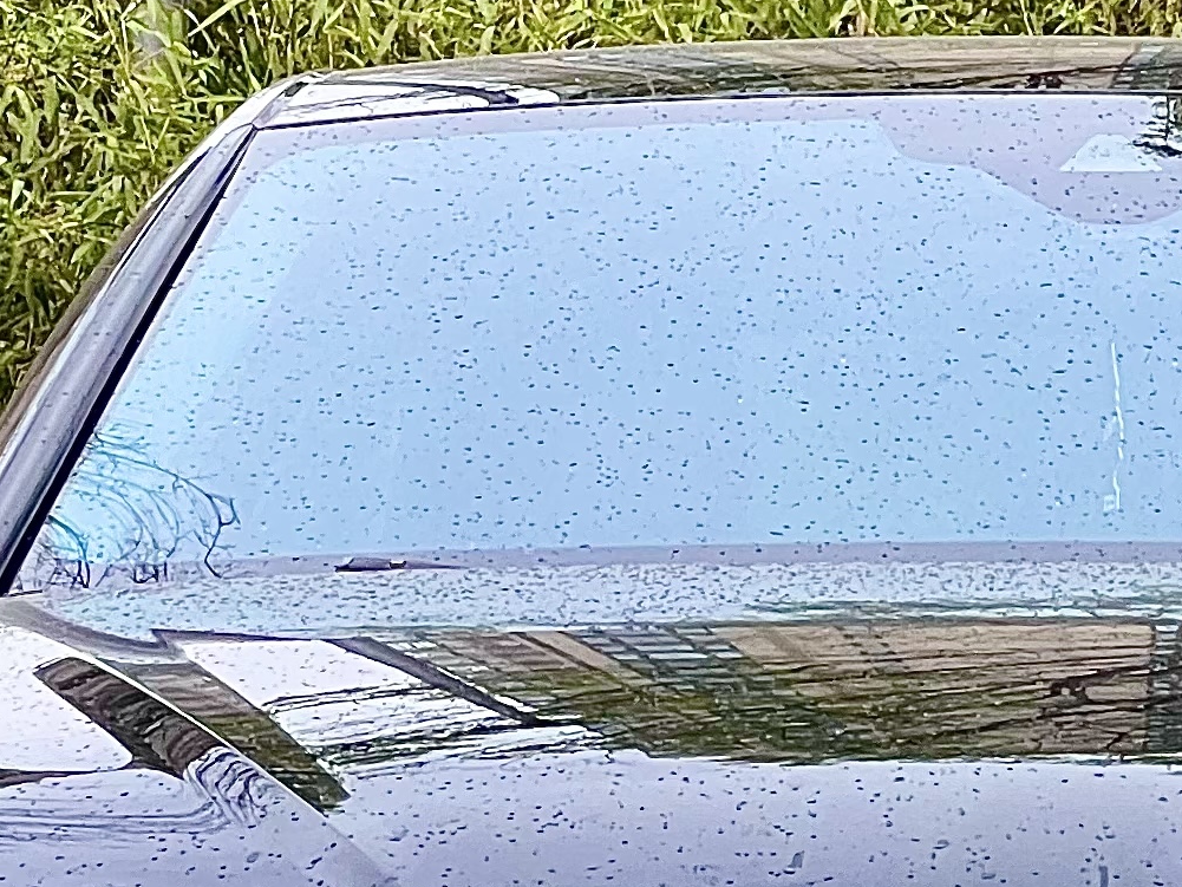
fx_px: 10587
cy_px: 986
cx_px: 1169
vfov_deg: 4.8
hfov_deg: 6.4
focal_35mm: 310
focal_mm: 9
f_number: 2.8
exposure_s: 1/99
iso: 80
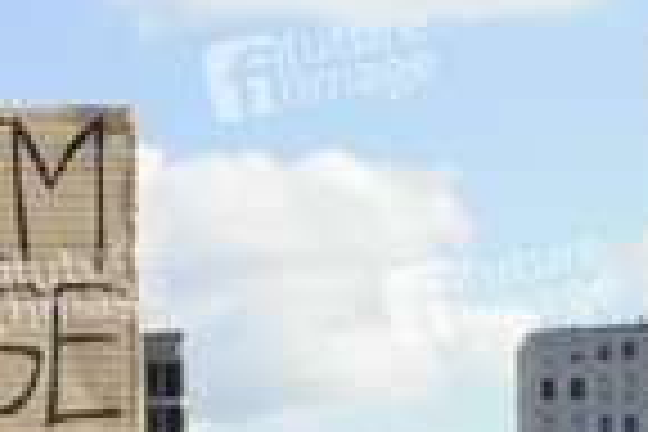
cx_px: -72
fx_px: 3042
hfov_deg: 12.0
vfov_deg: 8.0
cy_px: 630
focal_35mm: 169
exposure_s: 1/200
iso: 1400
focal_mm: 36
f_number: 29
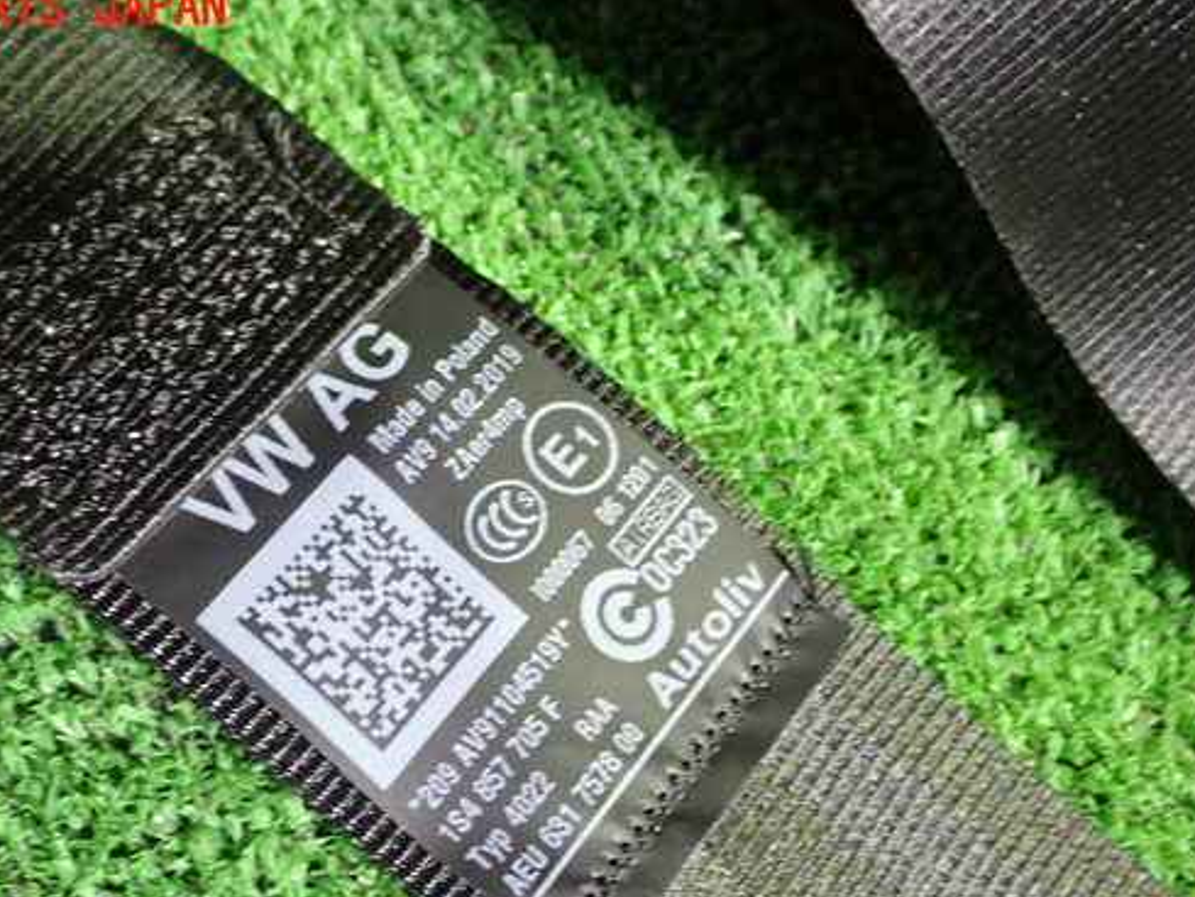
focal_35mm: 54
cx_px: 516
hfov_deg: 35.5
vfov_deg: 27.0
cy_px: 528
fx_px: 1865
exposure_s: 1/30
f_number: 2.9
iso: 800
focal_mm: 7.84
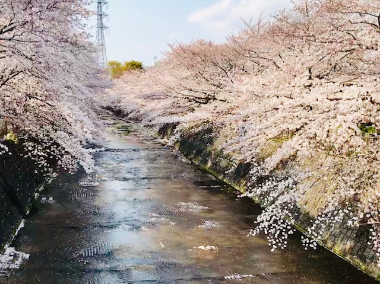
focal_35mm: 28
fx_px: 307
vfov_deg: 49.7
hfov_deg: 63.5
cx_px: 190
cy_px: 142
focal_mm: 3.99
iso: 20
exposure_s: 1/1227
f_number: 1.8
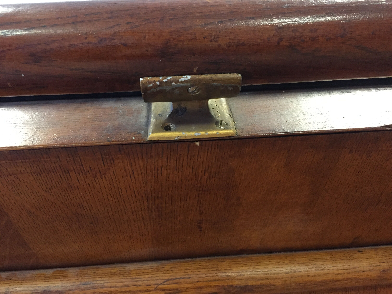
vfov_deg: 48.2
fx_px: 328
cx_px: 196
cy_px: 147
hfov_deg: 61.7
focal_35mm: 29
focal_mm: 4.15
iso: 250
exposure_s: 1/25
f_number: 2.2
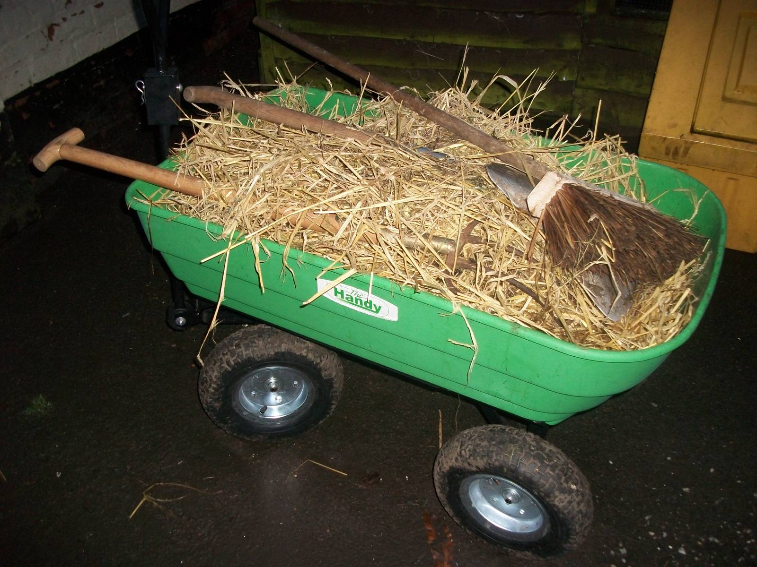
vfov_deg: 44.2
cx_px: 378
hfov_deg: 56.8
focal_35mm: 32
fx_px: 700
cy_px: 284
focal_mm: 5.7
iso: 160
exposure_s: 1/30
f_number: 2.9
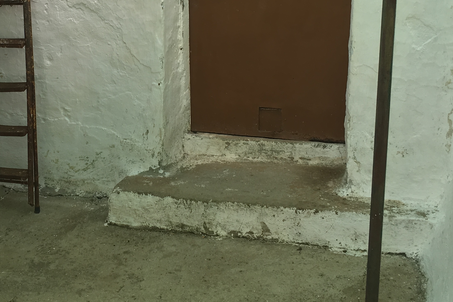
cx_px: 148
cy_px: 39
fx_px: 692
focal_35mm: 55
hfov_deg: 35.9
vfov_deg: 24.0
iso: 25
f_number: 2.2
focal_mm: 4.15
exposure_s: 1/148
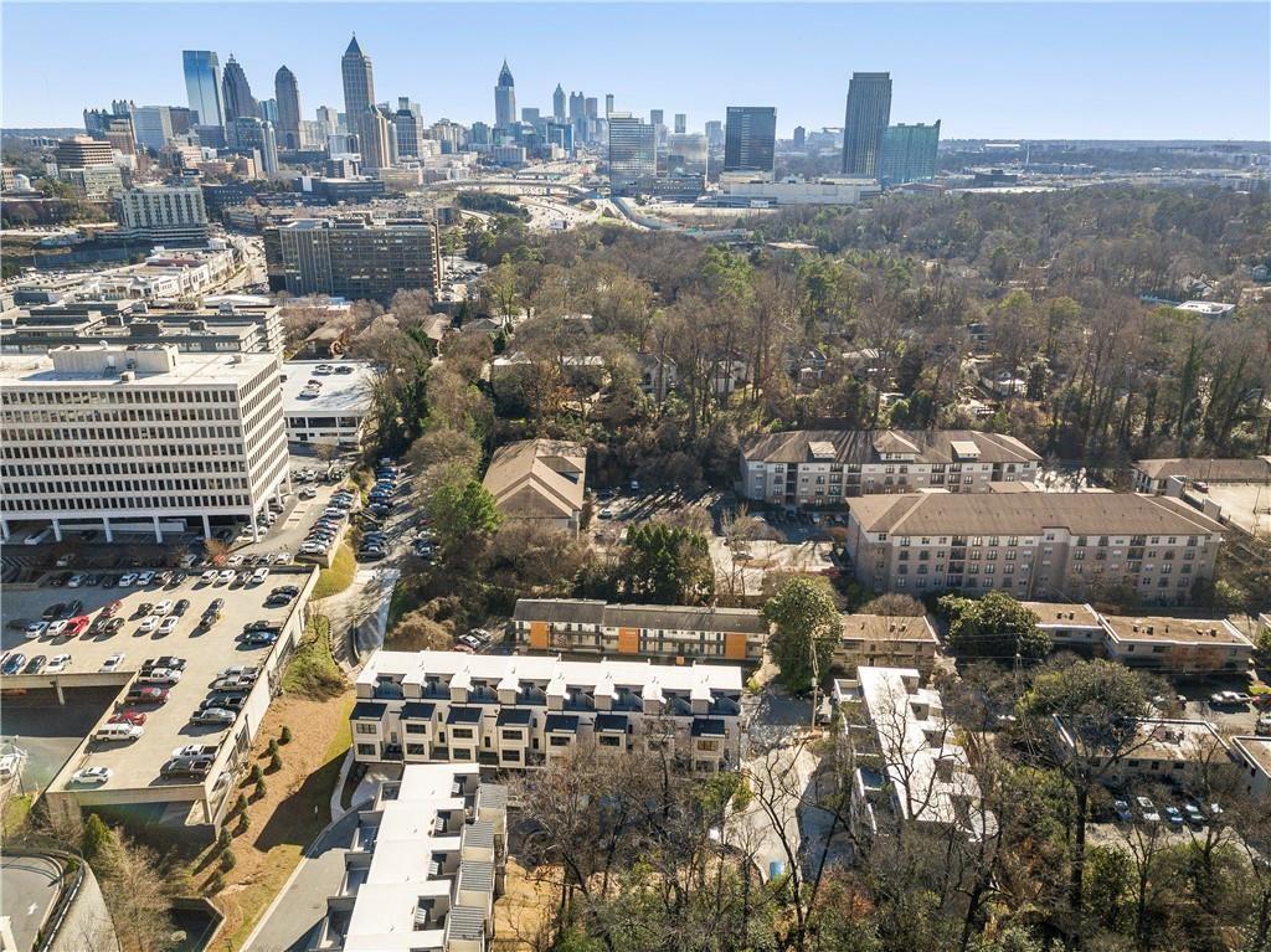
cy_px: 476
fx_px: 954
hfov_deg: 67.3
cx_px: 636
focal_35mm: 26
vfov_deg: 53.0
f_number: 2.2
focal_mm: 4.7
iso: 100
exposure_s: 1/1250
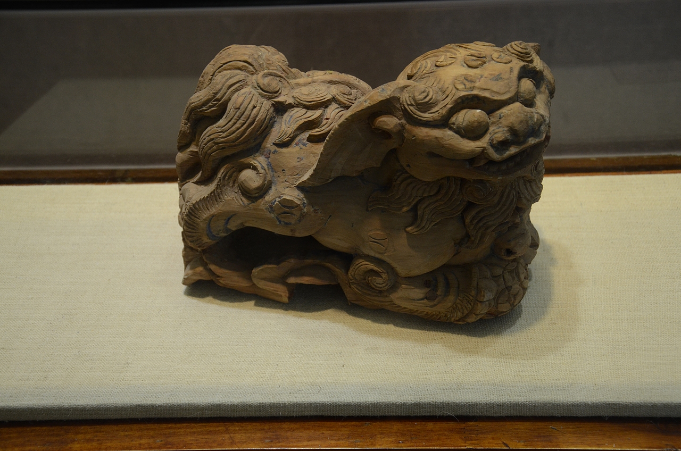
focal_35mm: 68
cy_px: 226
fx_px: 1274
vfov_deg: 20.1
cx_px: 340
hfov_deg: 29.9
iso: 640
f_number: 5
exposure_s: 1/60
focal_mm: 45
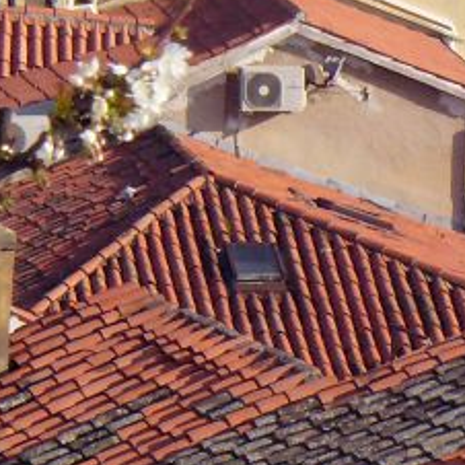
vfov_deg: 4.1
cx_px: -243
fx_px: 6535
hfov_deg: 4.1
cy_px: -52
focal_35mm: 430
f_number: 8
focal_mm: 25.9
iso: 200
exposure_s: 1/400
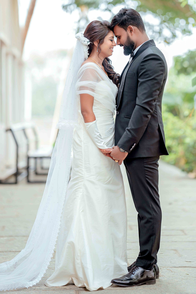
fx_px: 694
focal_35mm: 85
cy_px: 147
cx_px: 98
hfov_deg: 16.1
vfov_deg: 23.9
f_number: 1.4
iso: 50
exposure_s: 1/250
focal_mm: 85
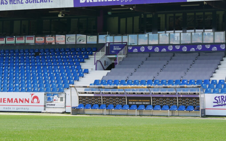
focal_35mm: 98
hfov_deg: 21.2
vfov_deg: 13.3
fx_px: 604
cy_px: 45
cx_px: 126
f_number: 5.6
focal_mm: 40
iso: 200
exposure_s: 1/250
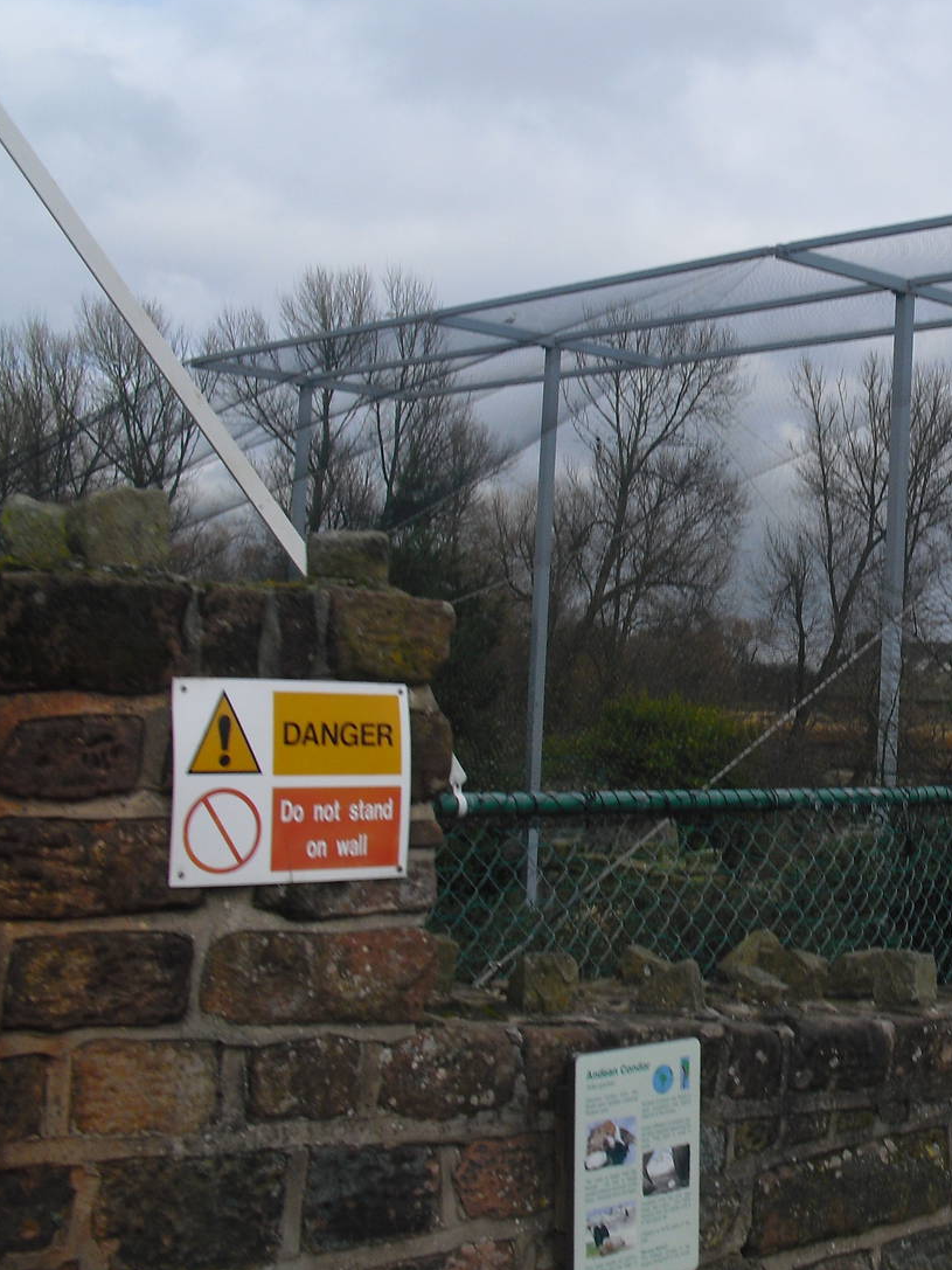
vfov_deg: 36.1
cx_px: 873
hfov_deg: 26.5
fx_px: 1944
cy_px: 571
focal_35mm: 53
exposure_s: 1/125
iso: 100
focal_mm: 6.3
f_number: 7.8
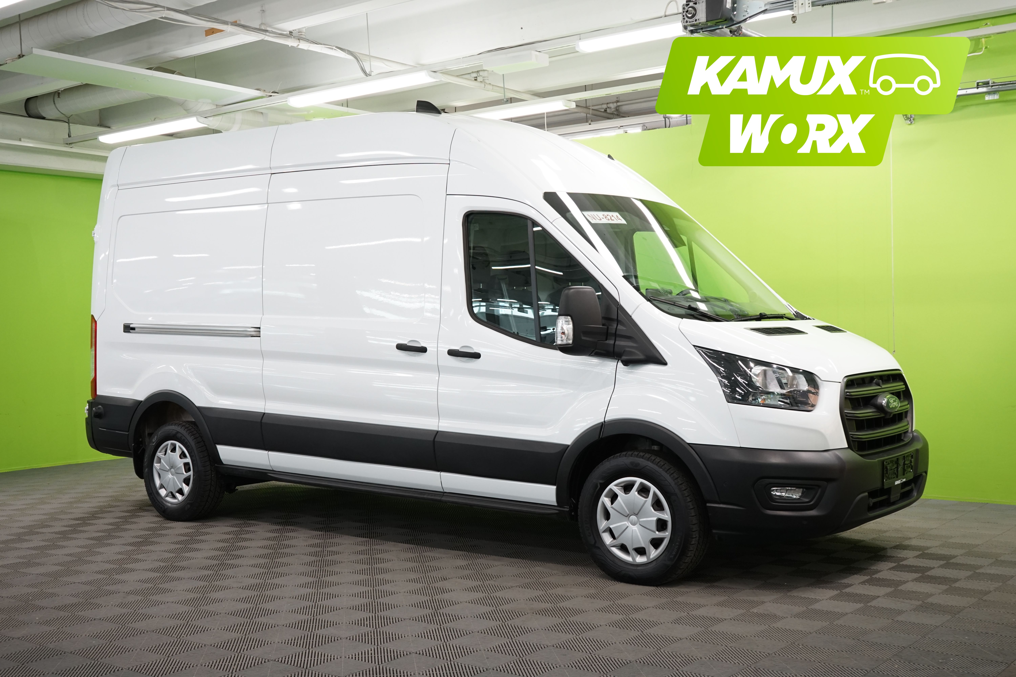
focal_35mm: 40
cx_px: 508
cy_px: 338
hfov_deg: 48.5
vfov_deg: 33.4
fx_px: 1129
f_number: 7.1
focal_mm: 40
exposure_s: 1/60
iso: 1000
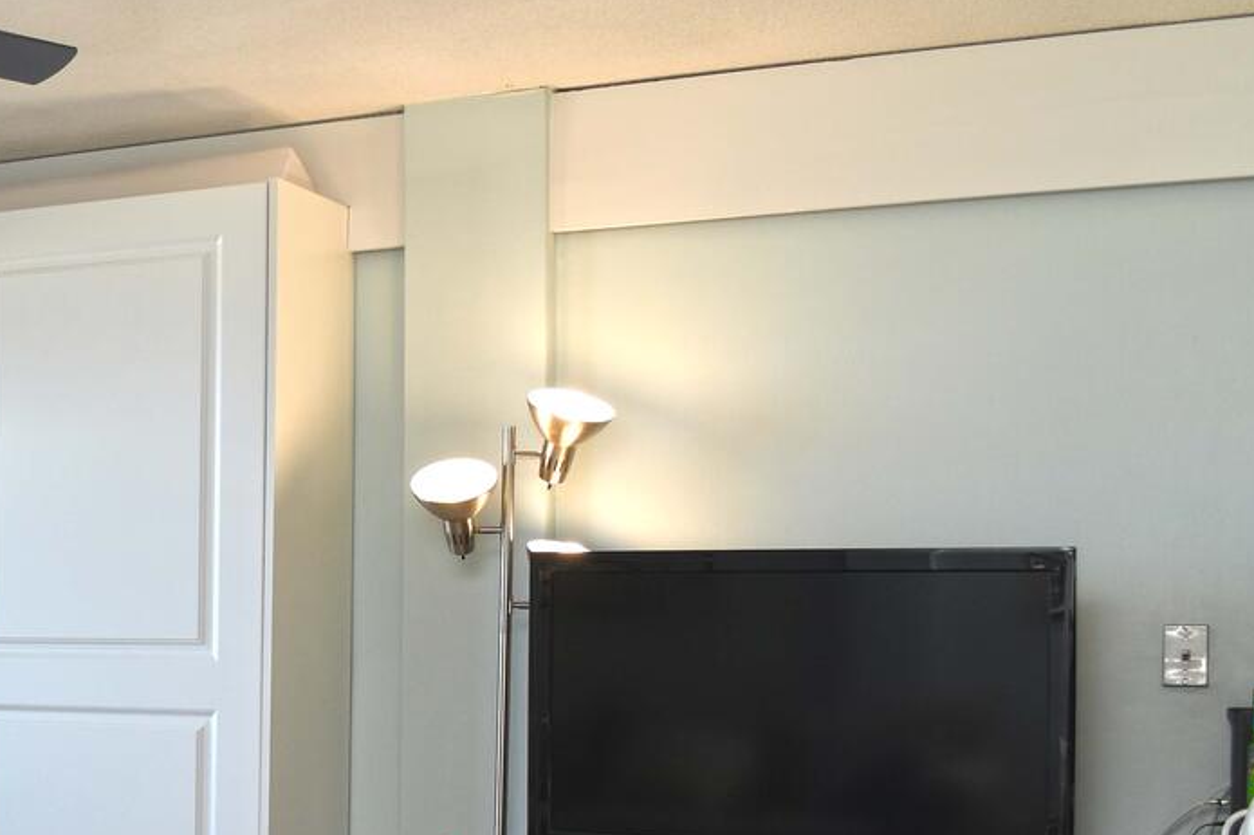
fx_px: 2194
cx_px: -119
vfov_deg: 21.3
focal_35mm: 63
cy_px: 646
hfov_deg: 28.9
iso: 100
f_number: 4
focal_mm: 18
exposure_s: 1/80
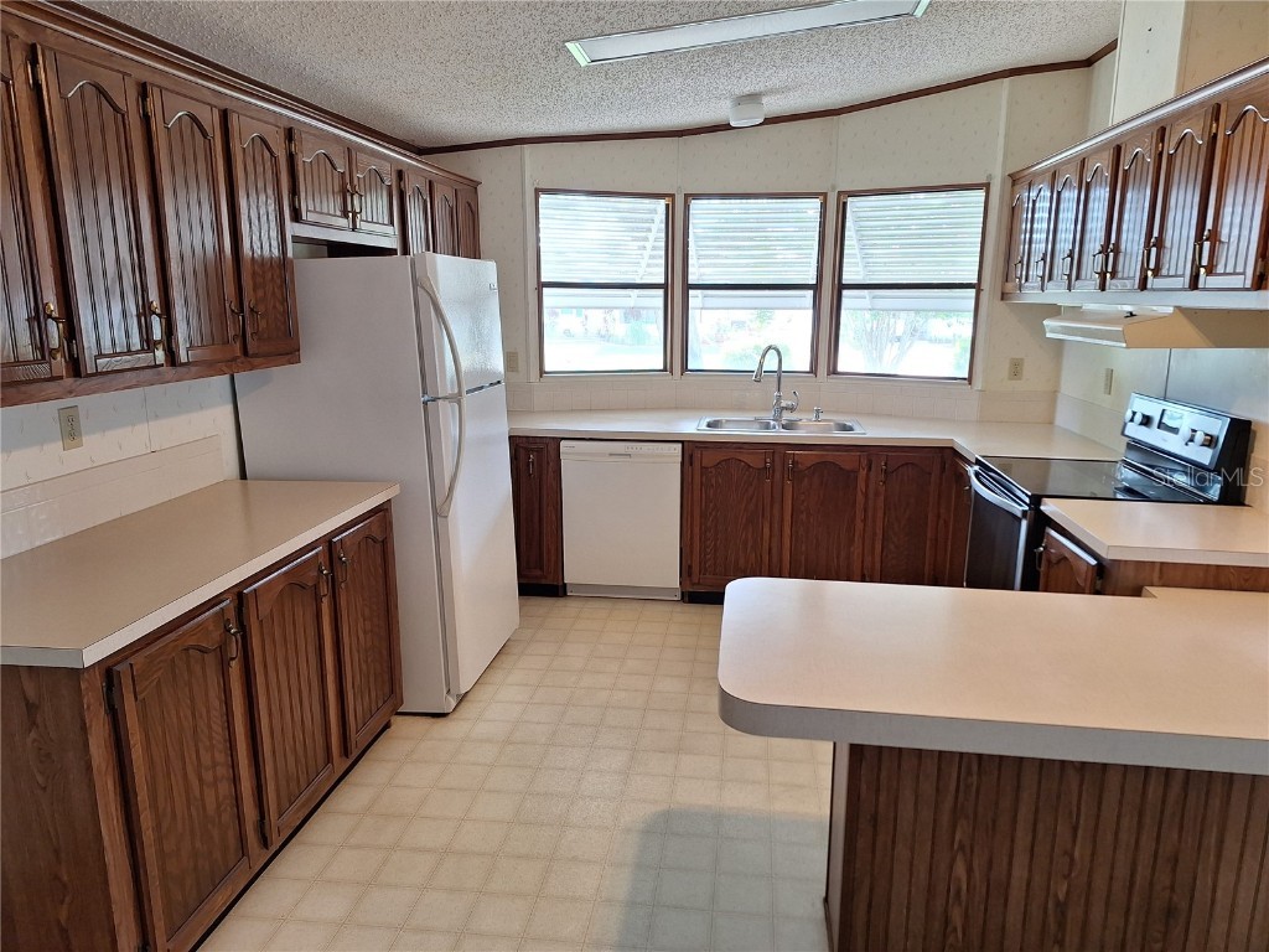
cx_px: 634
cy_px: 476
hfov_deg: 73.9
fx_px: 843
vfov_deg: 58.9
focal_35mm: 23
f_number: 1.8
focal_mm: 5.54
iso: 50
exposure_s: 1/40
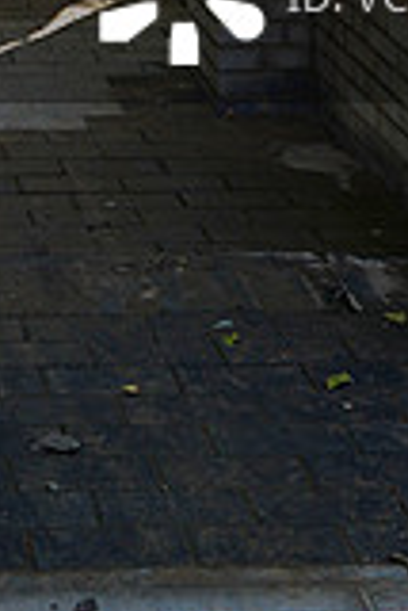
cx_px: -185
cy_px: -737
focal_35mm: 120
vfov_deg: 13.6
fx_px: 2035
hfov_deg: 11.0
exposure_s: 1/100
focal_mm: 24
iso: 100
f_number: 6.3
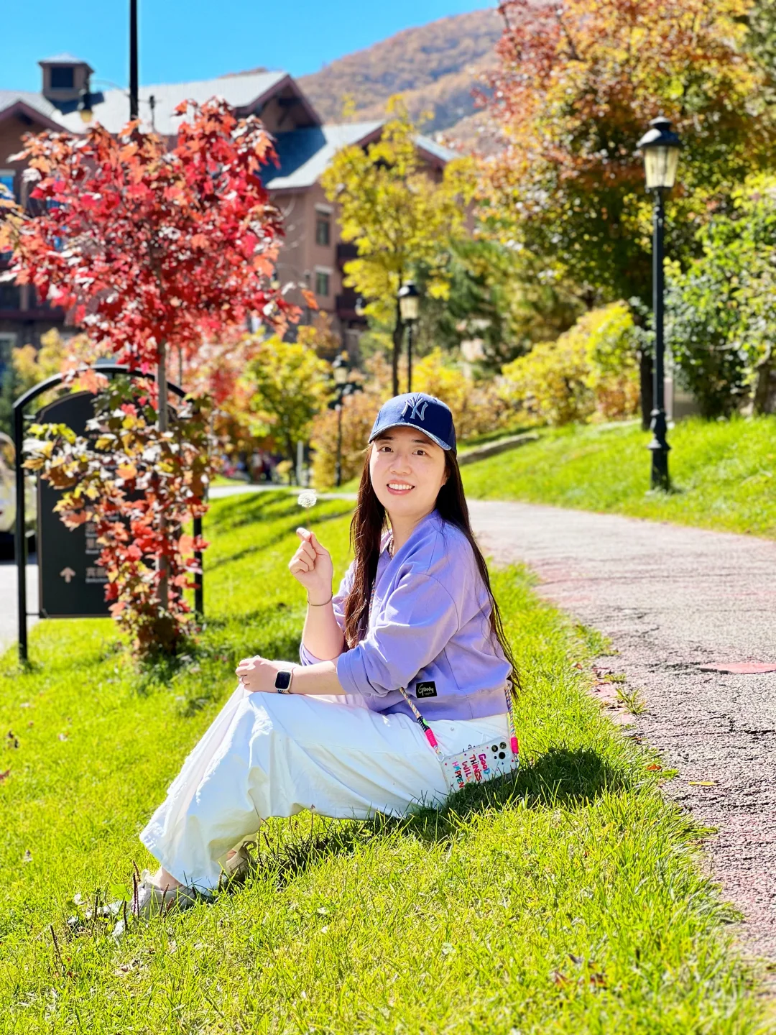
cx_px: 388
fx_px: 2302
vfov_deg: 25.3
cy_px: 518
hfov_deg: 19.1
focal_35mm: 77
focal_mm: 9
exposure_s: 1/269
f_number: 2.8
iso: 25
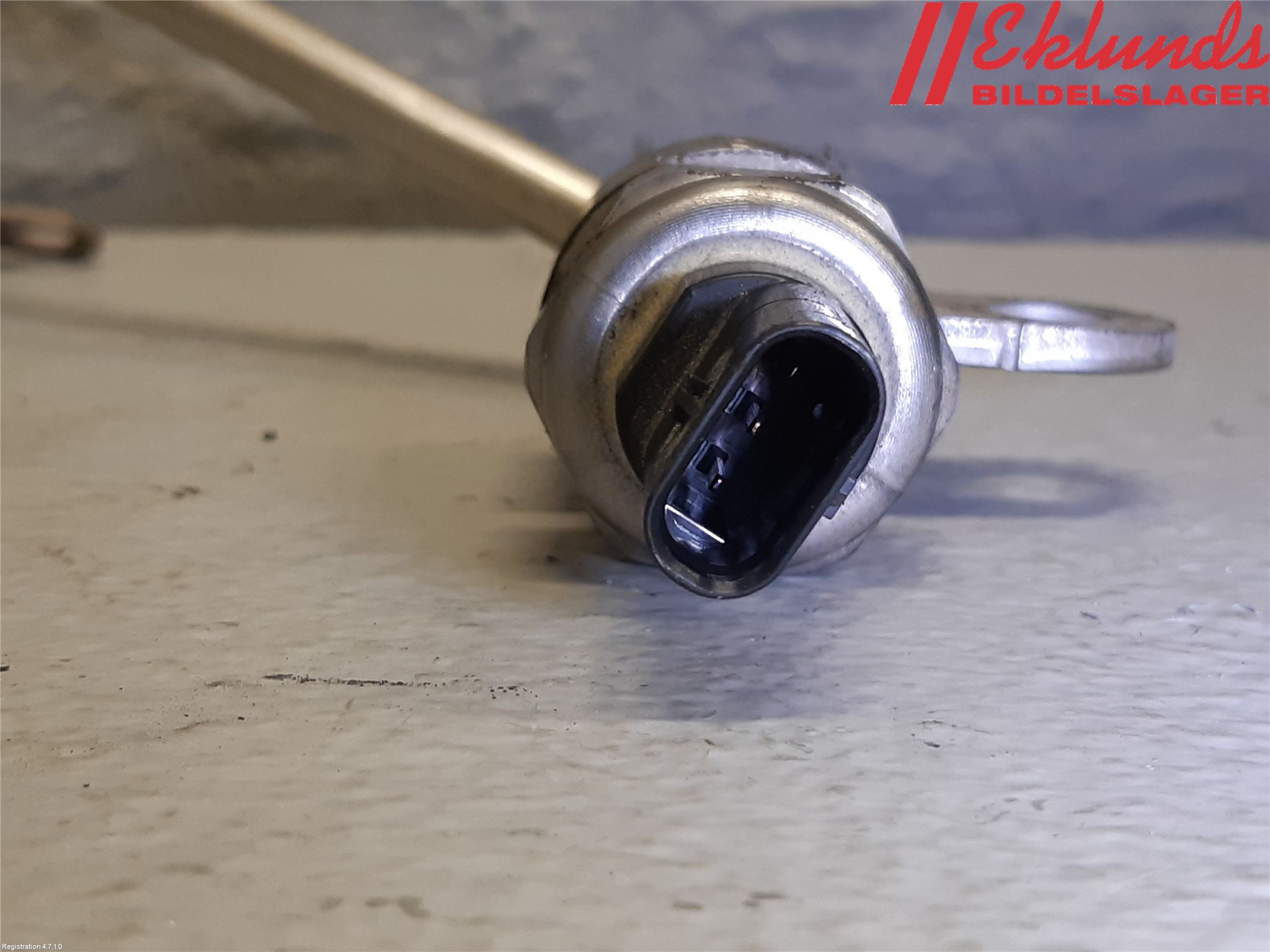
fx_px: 954
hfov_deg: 67.3
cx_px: 635
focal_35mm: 26
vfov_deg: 53.1
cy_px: 476
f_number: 1.7
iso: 80
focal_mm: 3.93
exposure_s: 1/50
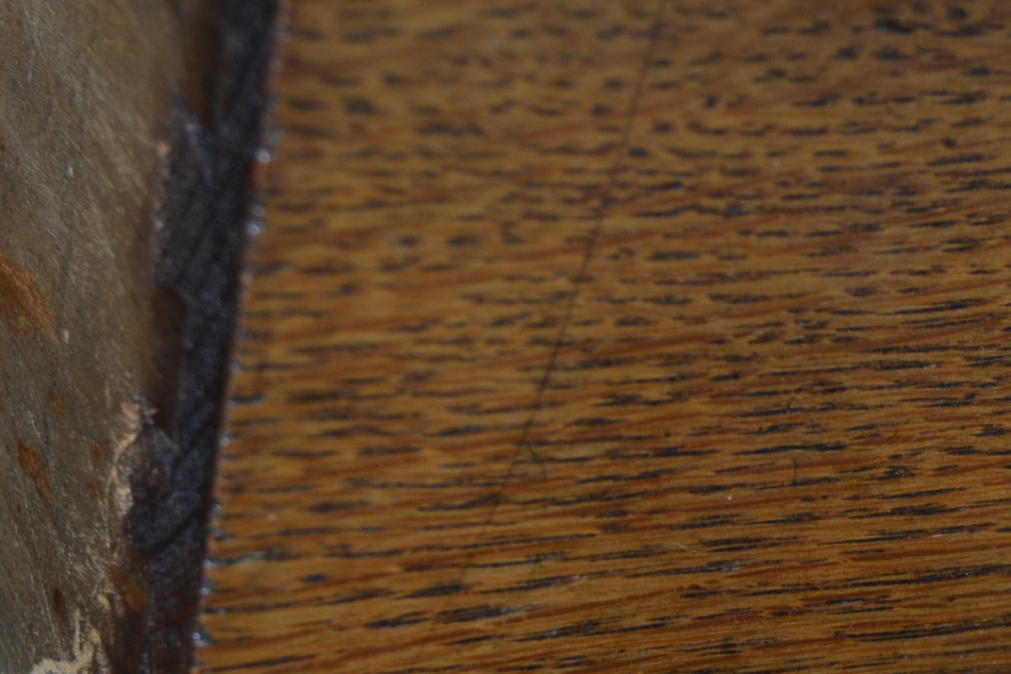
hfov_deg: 15.7
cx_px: 696
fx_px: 3661
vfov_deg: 10.4
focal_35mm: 130
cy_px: 676
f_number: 4.2
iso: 200
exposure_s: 1/160
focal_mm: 31
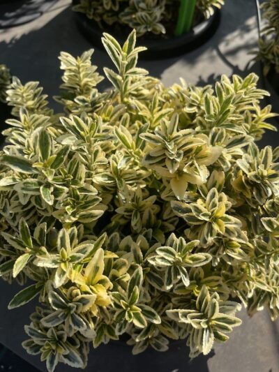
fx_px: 279
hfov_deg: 53.1
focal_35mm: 26
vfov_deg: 67.3
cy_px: 186
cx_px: 140
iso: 32
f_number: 1.6
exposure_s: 1/2747
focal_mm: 4.2
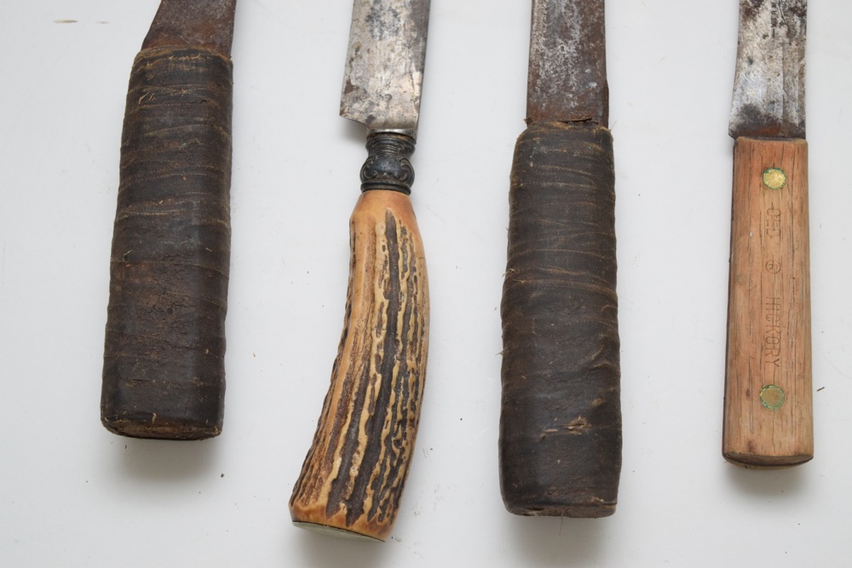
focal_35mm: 63
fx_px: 1491
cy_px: 284
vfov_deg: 21.6
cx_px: 426
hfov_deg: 31.9
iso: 800
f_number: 5.6
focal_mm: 42
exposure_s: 1/100
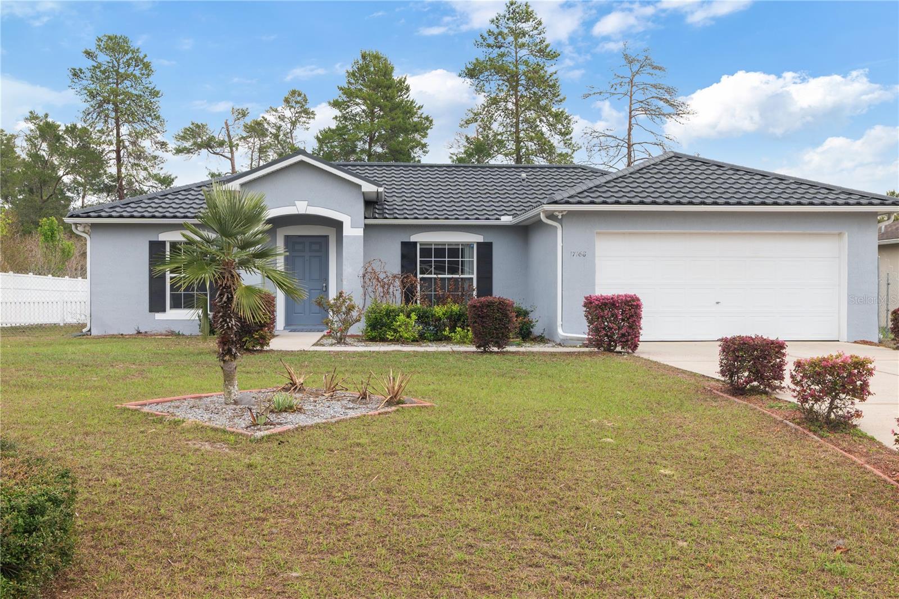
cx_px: 450
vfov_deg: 36.9
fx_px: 899
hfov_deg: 53.1
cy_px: 300
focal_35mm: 36
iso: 125
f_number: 8
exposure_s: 1/80
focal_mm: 24
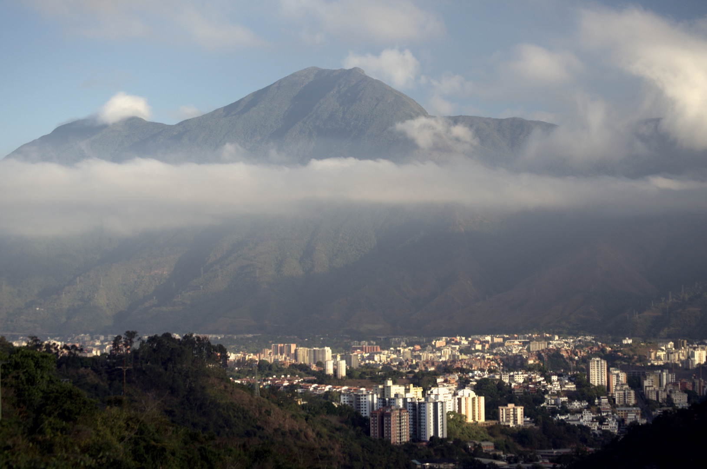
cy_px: 234
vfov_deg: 16.5
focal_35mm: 82
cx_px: 354
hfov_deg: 24.7
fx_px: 1617
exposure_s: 1/200
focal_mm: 55
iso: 200
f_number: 7.1
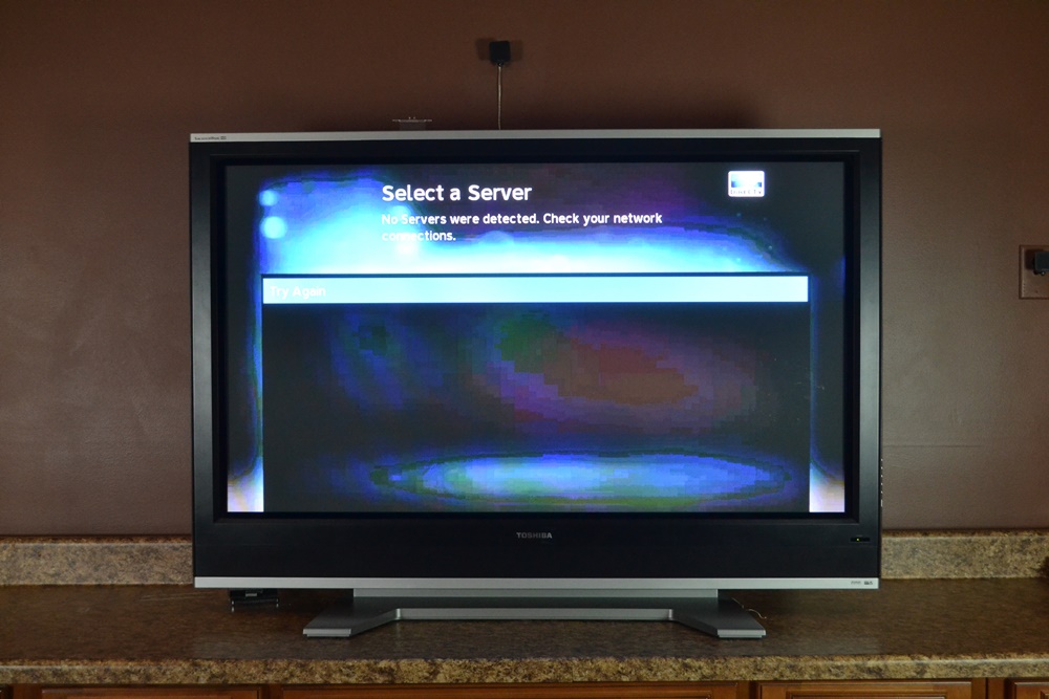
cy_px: 350
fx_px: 1224
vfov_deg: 31.9
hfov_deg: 46.4
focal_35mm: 42
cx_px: 524
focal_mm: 28
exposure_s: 1/60
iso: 1800
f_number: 4.5
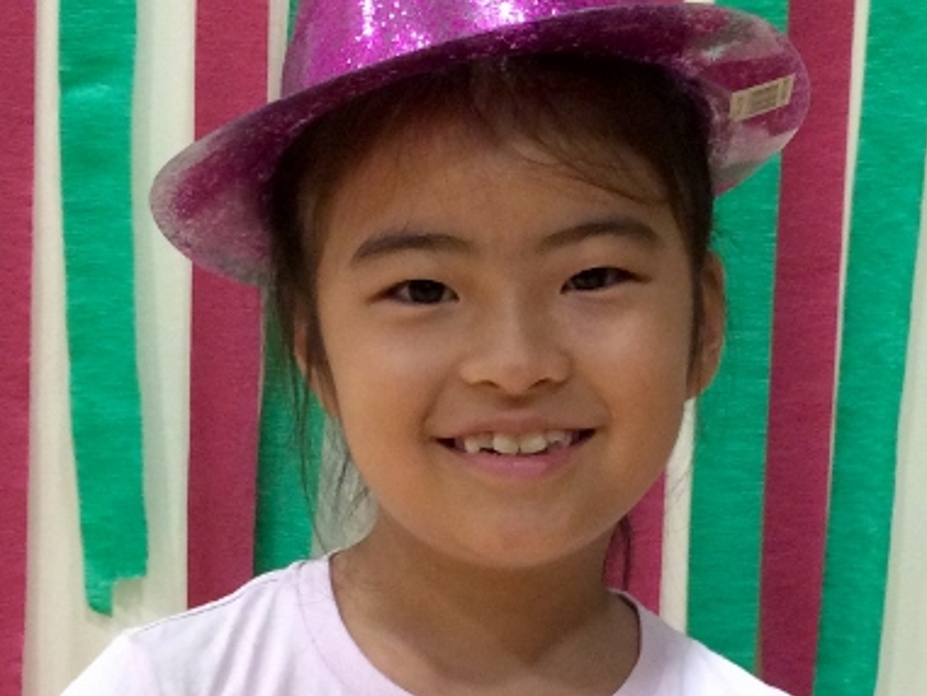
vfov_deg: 18.6
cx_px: 599
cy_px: 621
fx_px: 2089
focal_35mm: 78
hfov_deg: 24.9
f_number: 2.2
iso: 200
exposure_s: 1/33
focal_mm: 4.15
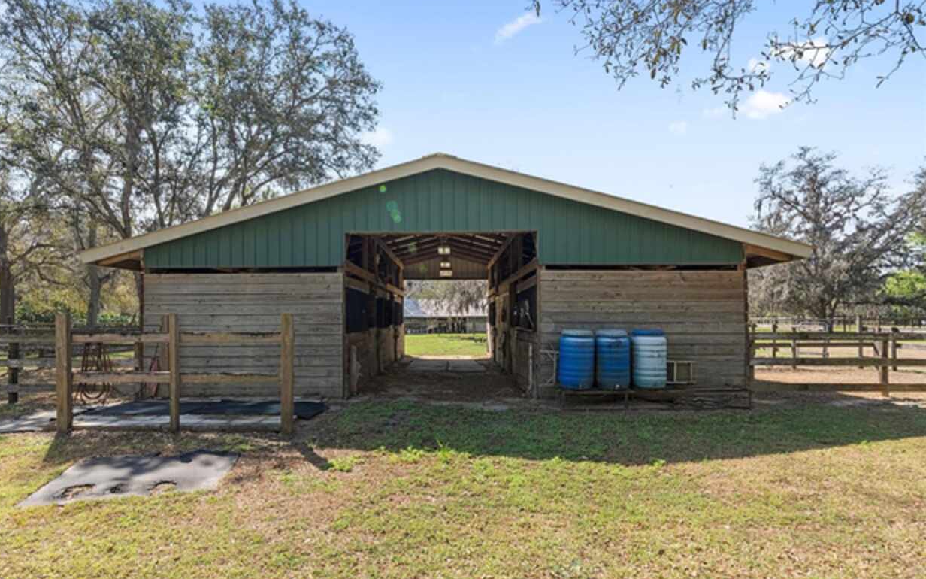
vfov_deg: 64.9
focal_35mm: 18
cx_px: 446
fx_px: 454
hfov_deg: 91.1
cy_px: 309
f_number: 22
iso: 100
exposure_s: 1/3
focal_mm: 17
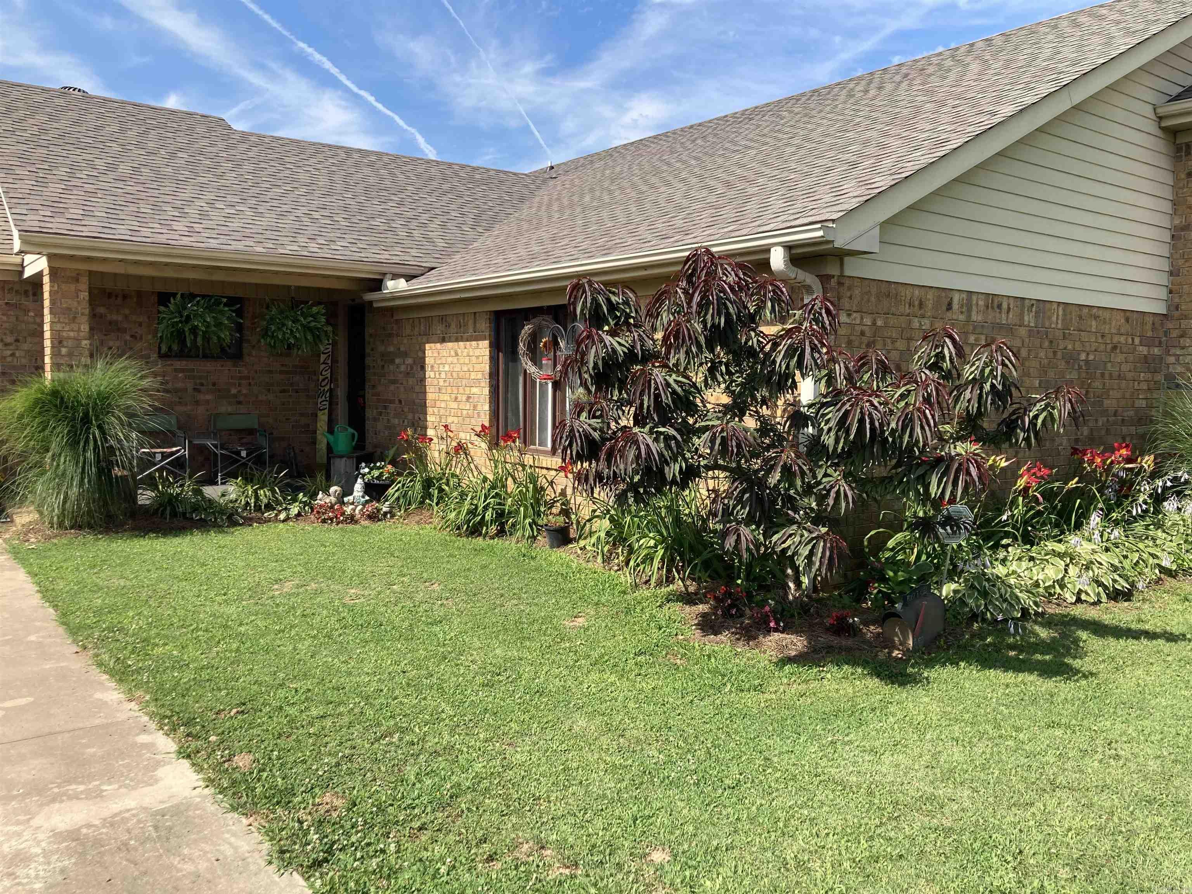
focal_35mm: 28
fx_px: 964
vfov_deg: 49.7
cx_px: 596
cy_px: 447
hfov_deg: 63.4
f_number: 1.8
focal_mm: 3.99
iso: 20
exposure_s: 1/1245
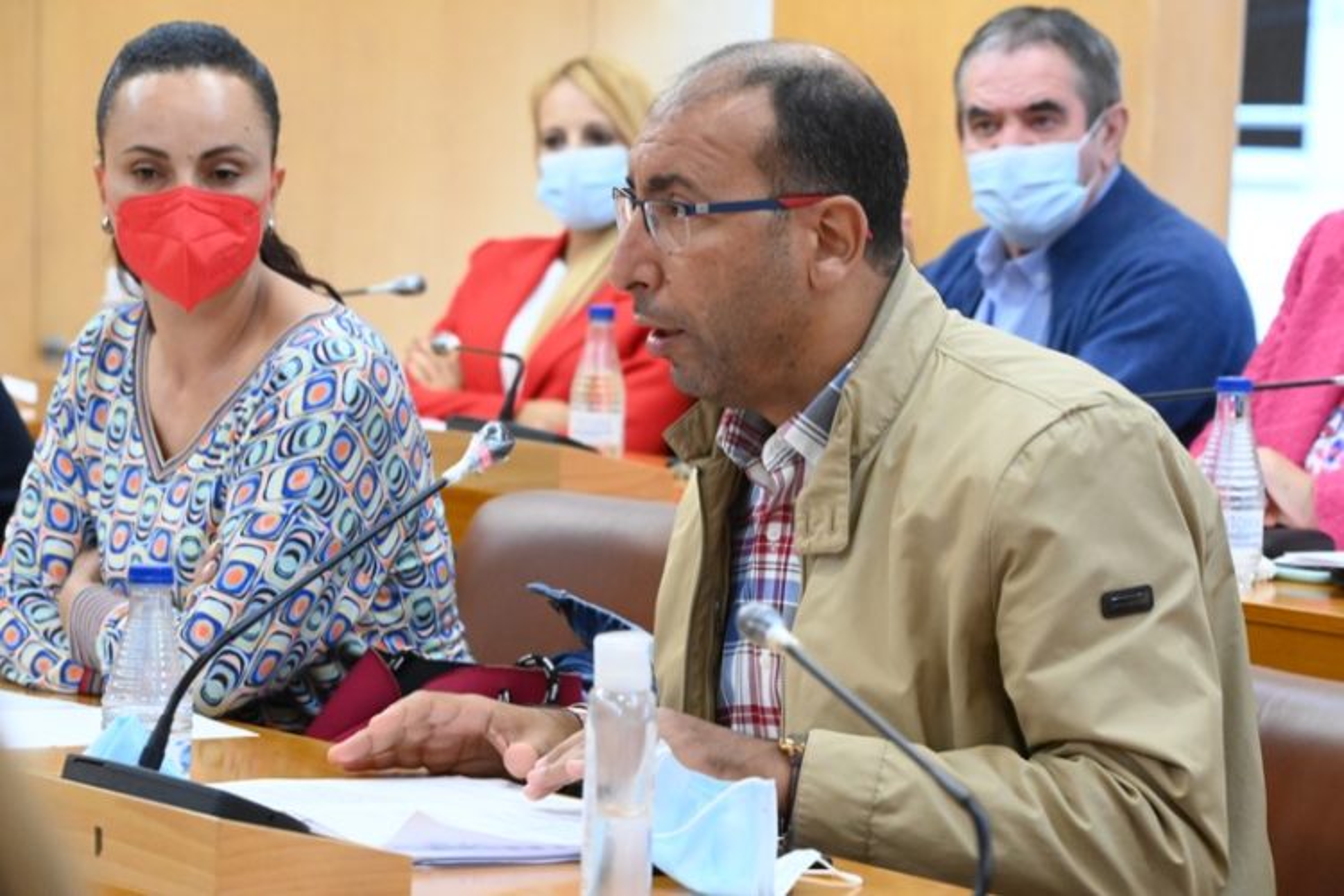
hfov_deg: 12.8
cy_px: 448
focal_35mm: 160
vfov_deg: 8.6
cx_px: 672
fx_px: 5973
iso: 16000
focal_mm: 160
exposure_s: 1/160
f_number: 10
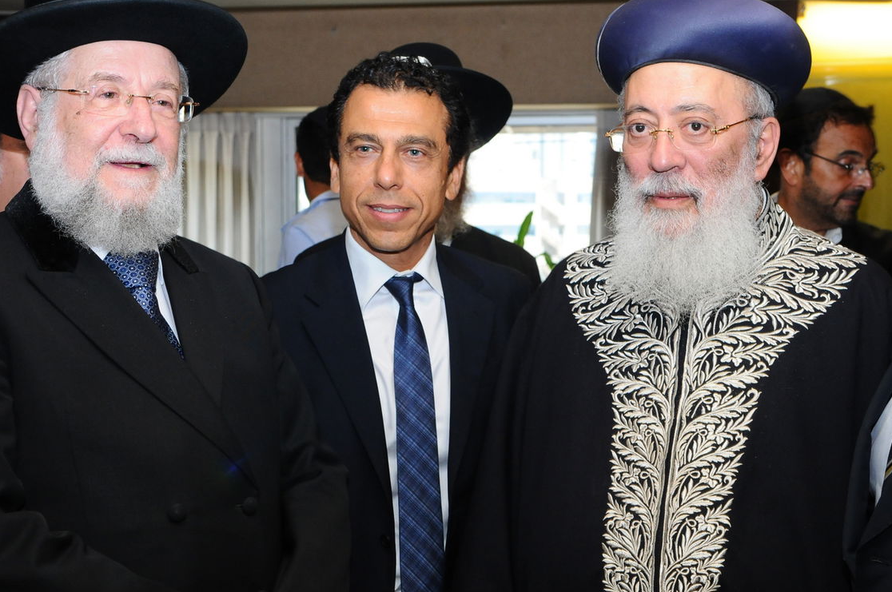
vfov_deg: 21.2
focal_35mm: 64
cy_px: 312
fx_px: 1584
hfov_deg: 31.4
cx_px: 404
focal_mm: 34
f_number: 5
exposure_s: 1/60
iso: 800
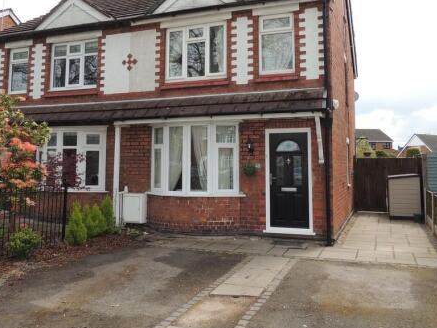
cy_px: 122
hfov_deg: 56.8
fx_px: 404
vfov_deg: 43.8
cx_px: 222
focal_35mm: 32
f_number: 3
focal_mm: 4.3
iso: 100
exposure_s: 1/500
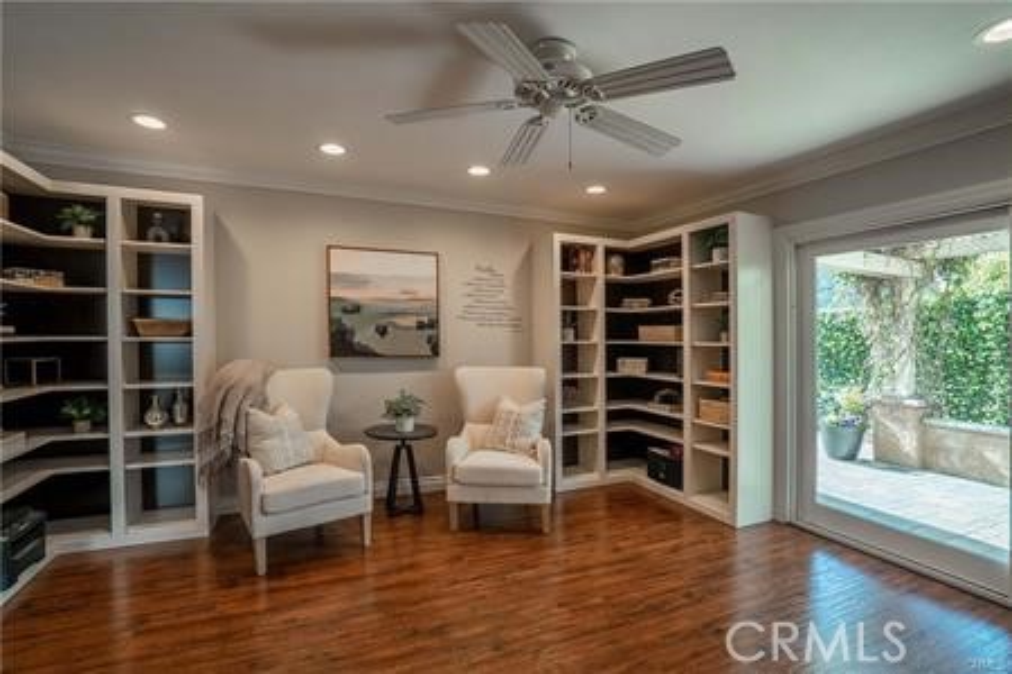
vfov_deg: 73.7
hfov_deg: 96.7
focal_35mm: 16
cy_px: 337
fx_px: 450
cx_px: 506
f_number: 7.1
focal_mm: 16
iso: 250
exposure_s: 1/400
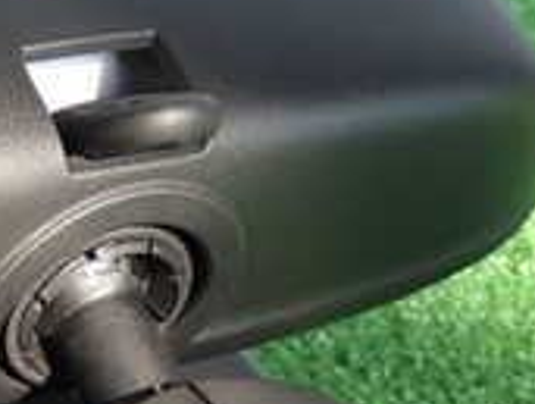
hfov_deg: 12.7
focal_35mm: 154
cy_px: 504
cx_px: 22
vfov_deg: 9.5
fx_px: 2385
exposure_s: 1/125
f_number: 2.9
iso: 100
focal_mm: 7.84
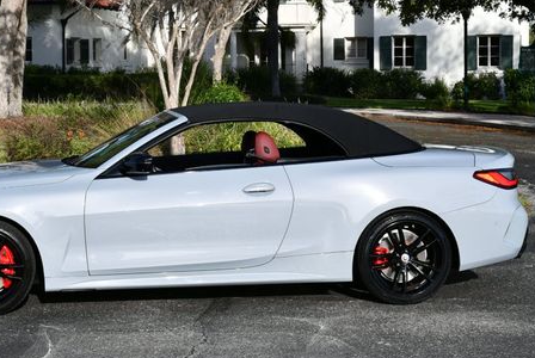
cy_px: 113
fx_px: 1190
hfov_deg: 25.2
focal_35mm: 80
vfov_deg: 17.1
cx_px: 197
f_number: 8
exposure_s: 1/250
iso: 100
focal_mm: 28
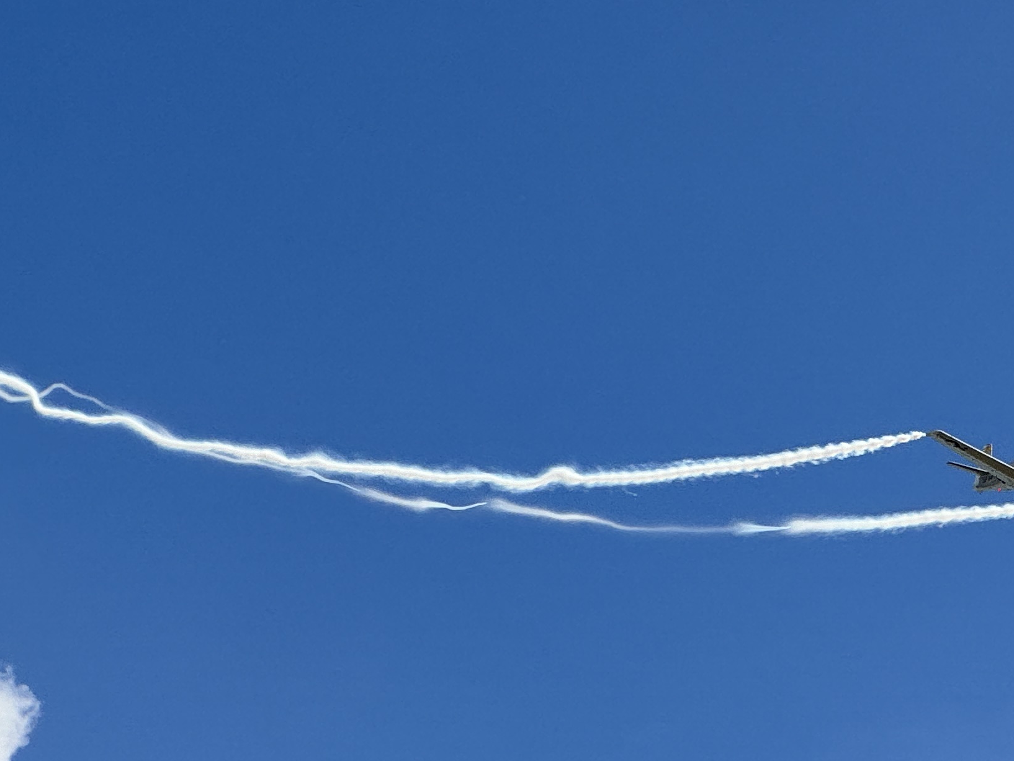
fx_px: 5566
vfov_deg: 7.8
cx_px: 1140
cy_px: 399
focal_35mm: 190
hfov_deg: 10.3
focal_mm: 9
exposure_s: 1/1064
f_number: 2.8
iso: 25
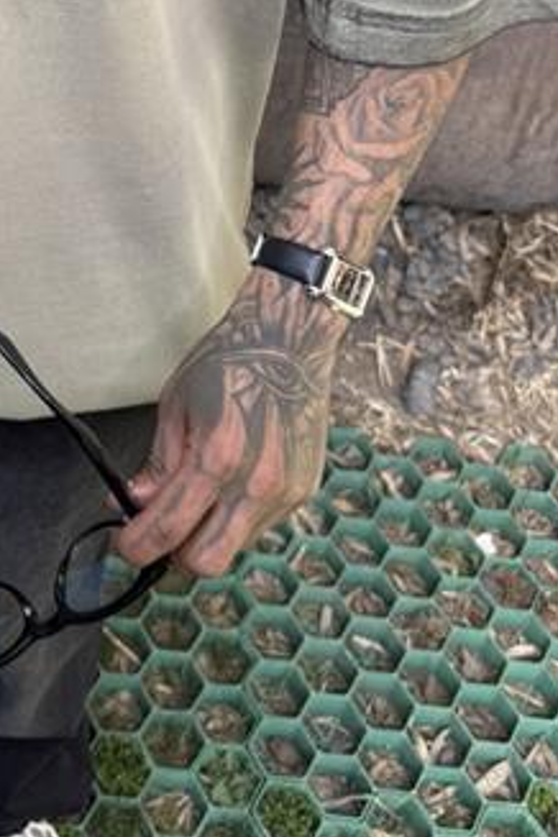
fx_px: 1418
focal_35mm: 61
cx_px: -33
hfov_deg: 21.3
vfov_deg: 30.7
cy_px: 18
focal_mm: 6.76
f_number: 1.78
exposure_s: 1/186
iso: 64
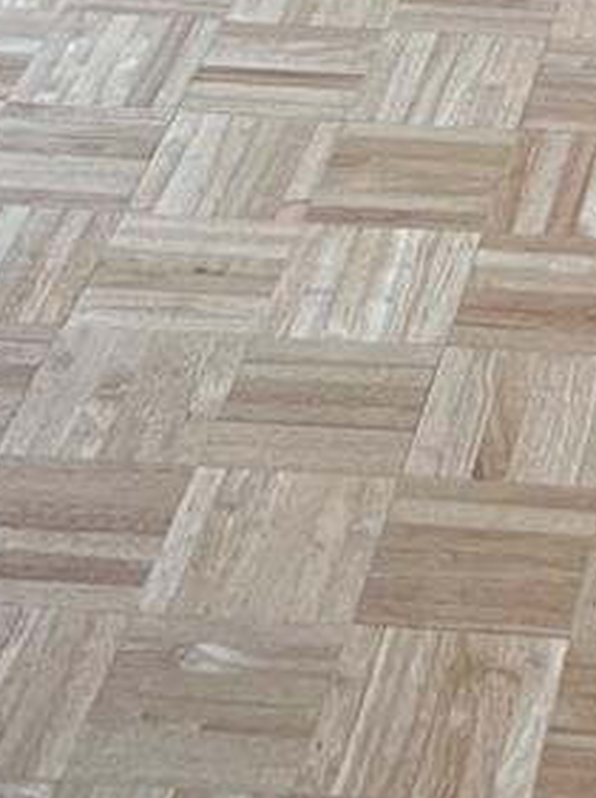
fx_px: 3198
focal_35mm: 139
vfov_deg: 11.4
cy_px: -1221
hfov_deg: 10.2
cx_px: 964
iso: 125
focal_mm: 5.7
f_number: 1.5
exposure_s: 1/73
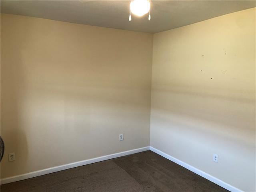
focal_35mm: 28
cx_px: 128
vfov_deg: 49.7
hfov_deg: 63.4
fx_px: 207
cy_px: 96
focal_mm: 4
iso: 40
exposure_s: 1/20
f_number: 1.8
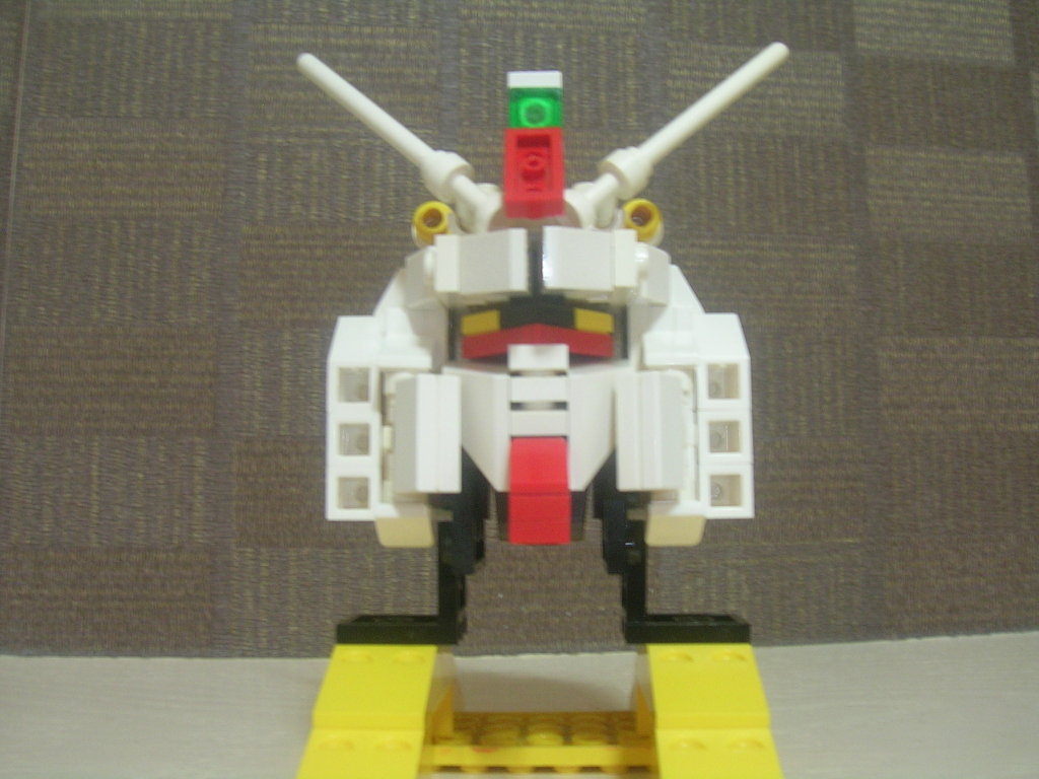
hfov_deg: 52.6
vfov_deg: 40.7
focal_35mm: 35
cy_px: 390
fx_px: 1051
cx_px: 520
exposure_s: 1/1.4
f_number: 4.8
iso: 89
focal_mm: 5.4
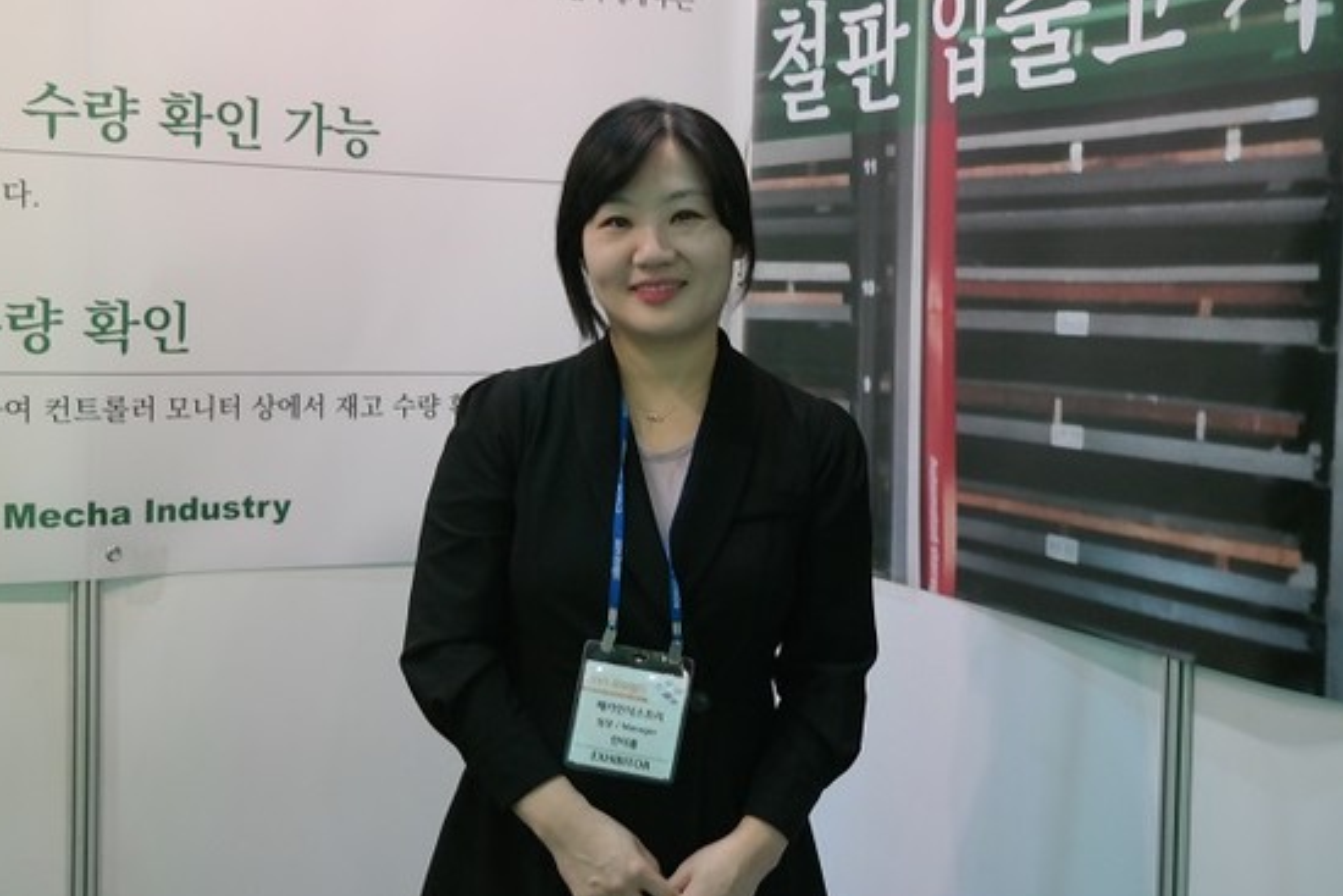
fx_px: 1791
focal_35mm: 48
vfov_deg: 28.1
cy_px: 444
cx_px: 703
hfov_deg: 41.1
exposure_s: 1/50
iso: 1600
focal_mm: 29
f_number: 4
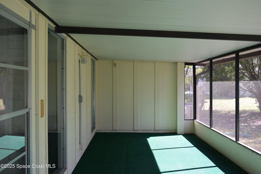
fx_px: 239
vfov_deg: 40.0
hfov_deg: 57.2
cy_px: 87
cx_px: 130
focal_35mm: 33
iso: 400
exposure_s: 1/160
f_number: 6.3
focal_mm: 22
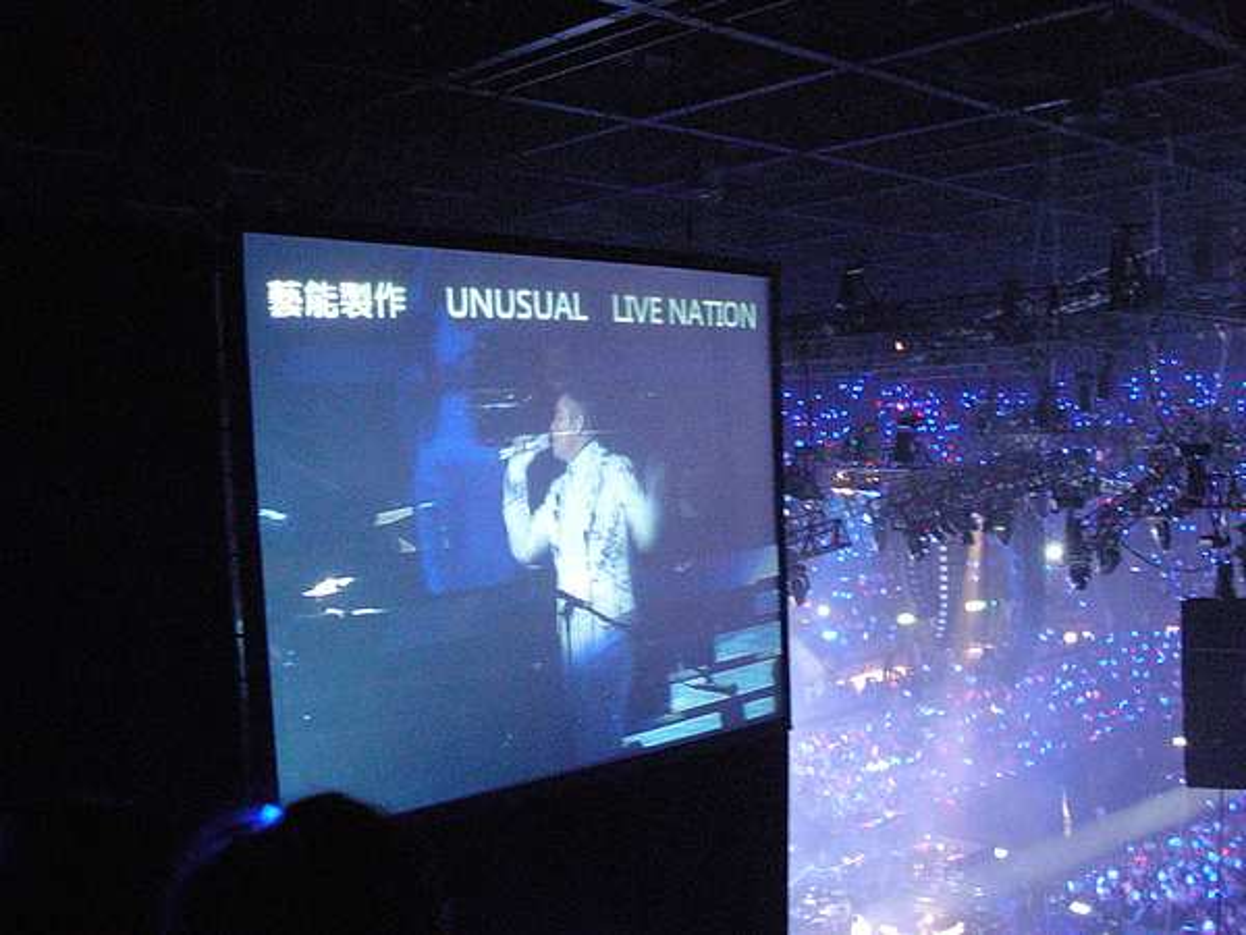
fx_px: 1368
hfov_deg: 49.0
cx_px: 623
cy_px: 468
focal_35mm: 38
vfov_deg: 37.7
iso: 800
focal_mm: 6.3
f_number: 3.5
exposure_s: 1/1.8
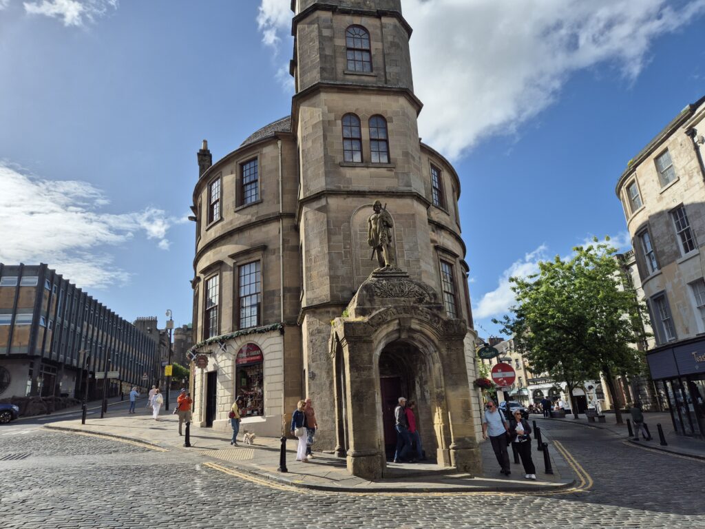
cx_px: 352
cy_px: 264
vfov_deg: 58.9
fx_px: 468
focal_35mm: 23
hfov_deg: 73.9
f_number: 1.8
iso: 25
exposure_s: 1/2784
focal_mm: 5.4
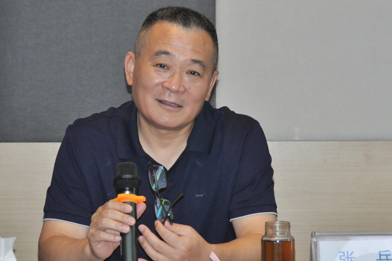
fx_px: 2607
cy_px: 144
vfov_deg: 5.7
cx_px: 183
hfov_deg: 8.6
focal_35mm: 240
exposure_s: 1/60
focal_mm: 105
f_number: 5.3
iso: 640
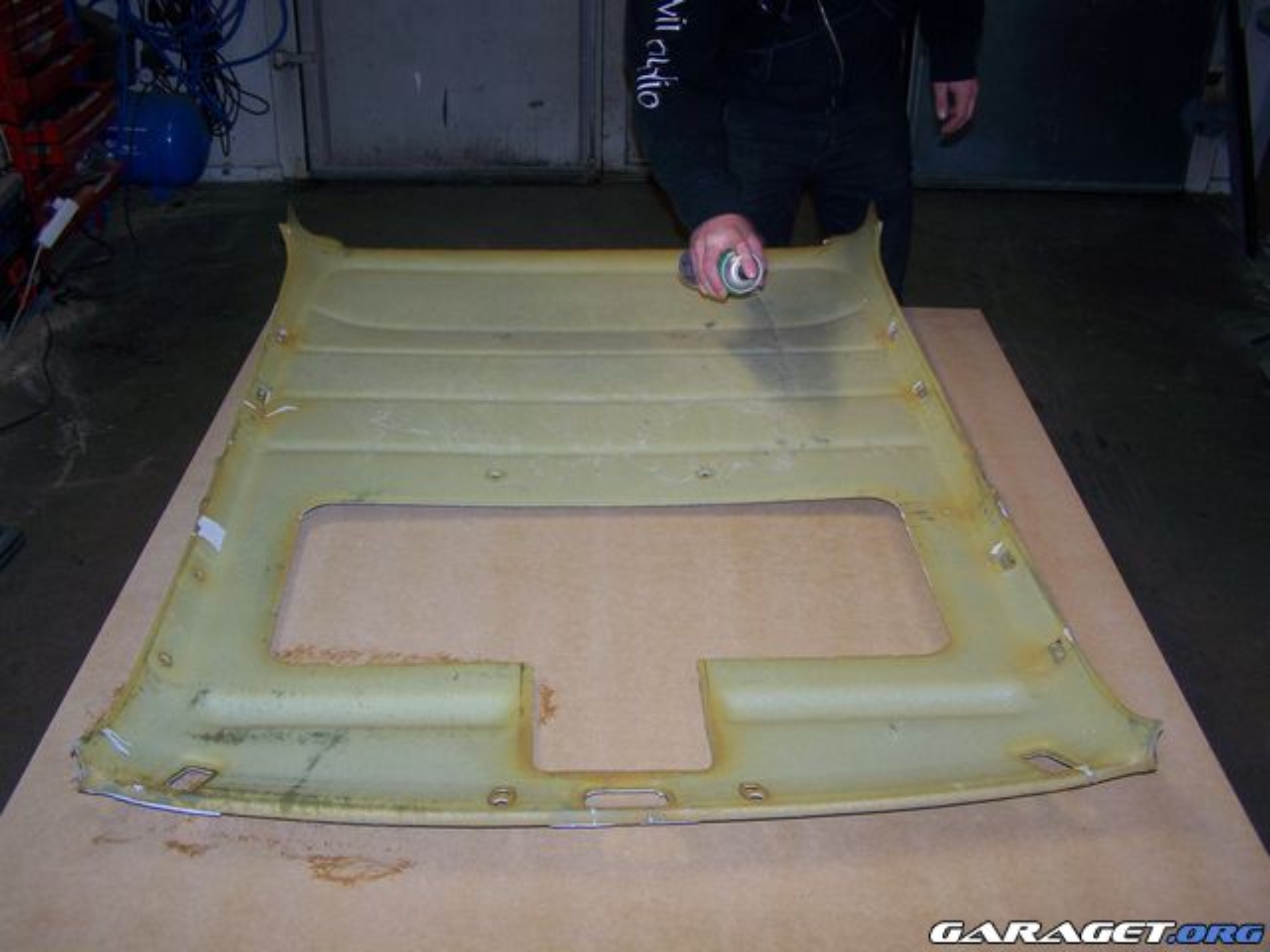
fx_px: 1394
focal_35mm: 38
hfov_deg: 49.0
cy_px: 476
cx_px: 635
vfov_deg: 37.7
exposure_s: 1/60
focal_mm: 6.3
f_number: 2.8
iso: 80
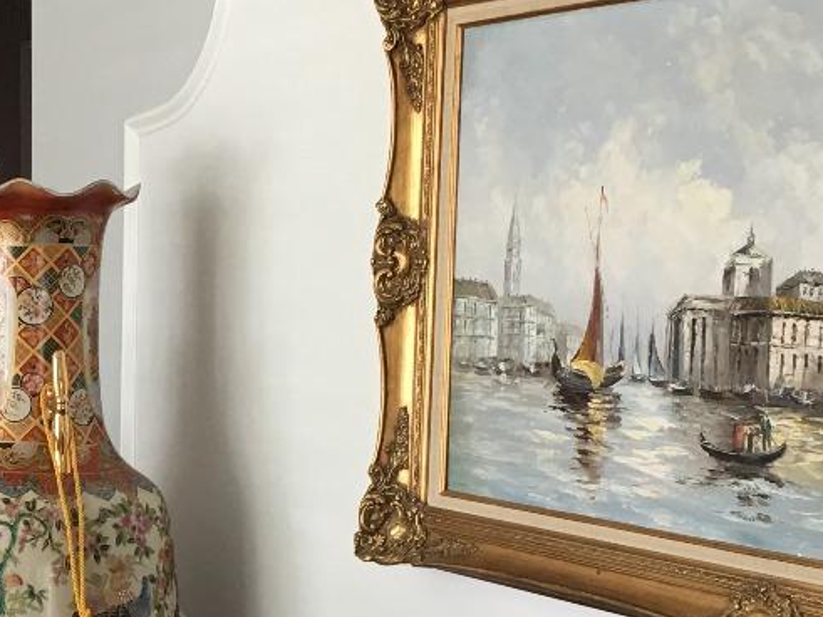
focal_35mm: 85
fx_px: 2020
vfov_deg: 17.2
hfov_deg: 22.3
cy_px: 528
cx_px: 32
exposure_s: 1/15
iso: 25
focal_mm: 4.15
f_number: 2.2
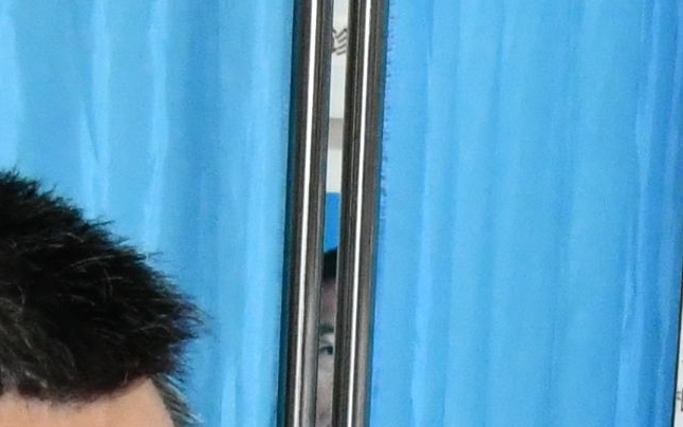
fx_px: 5883
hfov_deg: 6.6
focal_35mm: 316
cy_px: 1394
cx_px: 645
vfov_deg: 4.0
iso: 3600
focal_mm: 32
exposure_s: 1/250
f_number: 10
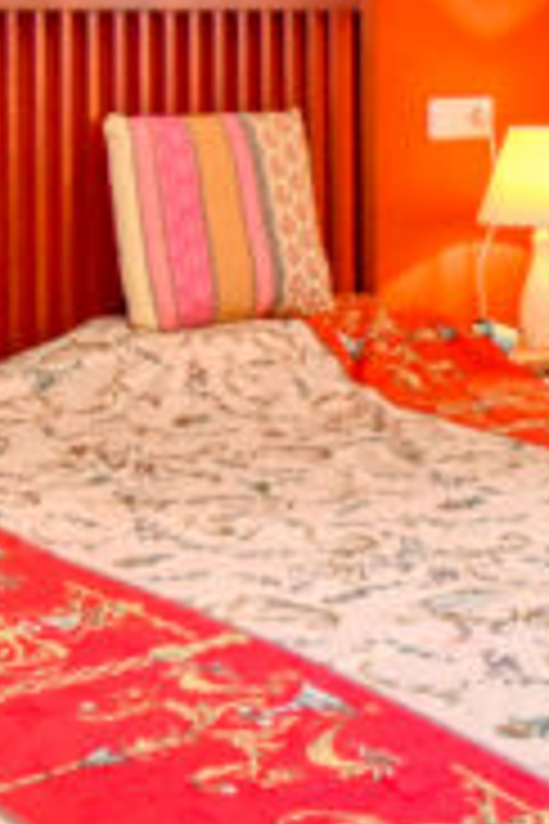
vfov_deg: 23.5
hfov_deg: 16.1
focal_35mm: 84
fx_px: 1921
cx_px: 472
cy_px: 65
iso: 800
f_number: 4.5
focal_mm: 10
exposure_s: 1/60
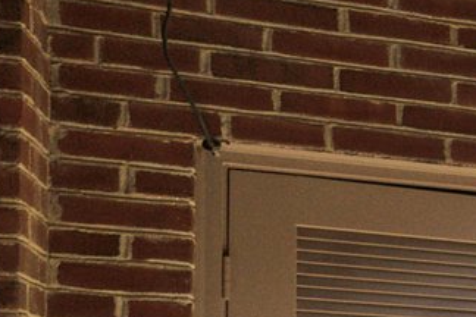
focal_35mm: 101
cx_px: 1484
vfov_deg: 12.9
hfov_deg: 11.0
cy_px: 472
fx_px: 1335
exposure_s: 1/400
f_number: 7.1
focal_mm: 16
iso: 250
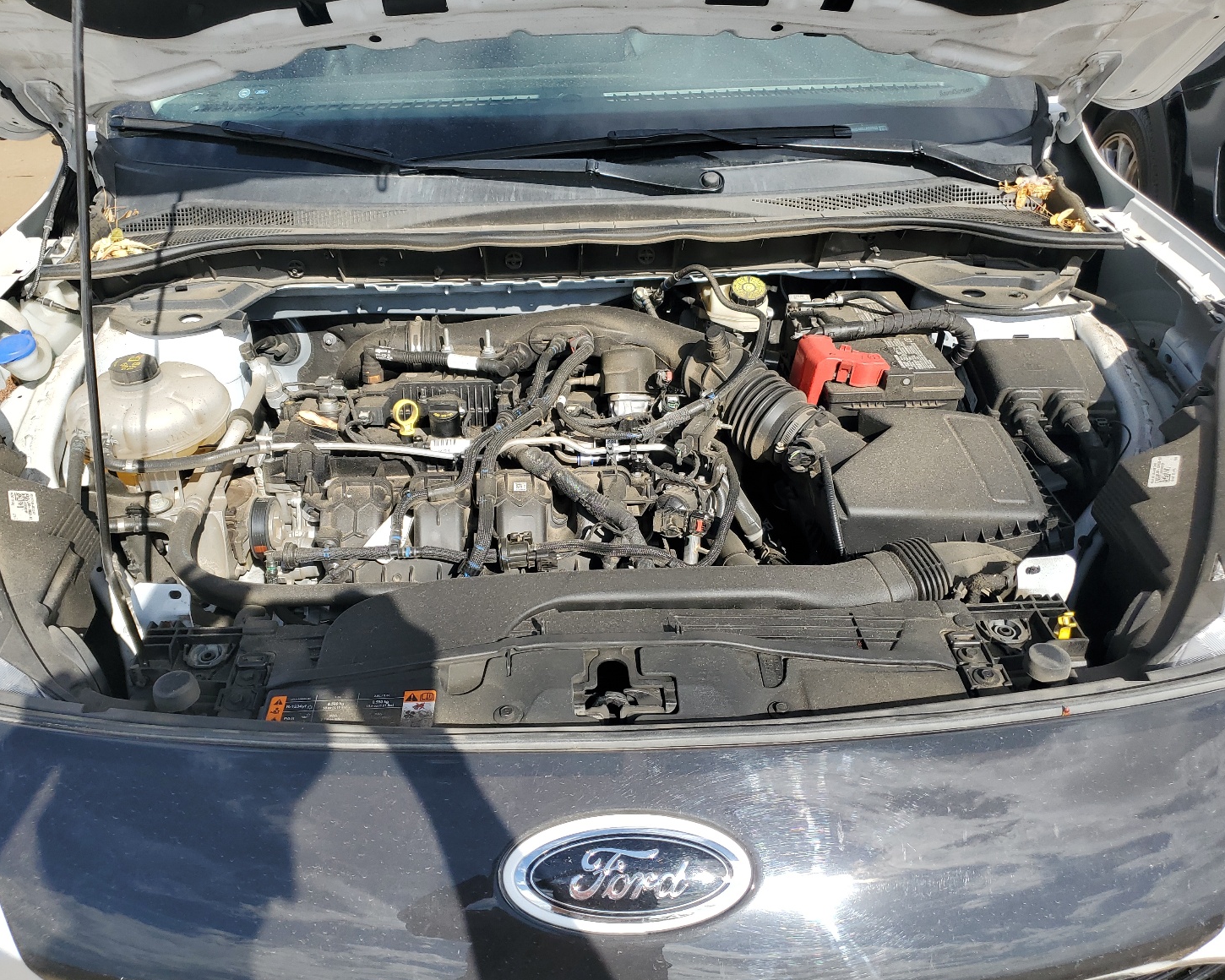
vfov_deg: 51.5
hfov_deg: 62.1
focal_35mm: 28
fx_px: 1015
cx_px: 566
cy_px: 479
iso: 50
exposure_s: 1/2000
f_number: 1.5
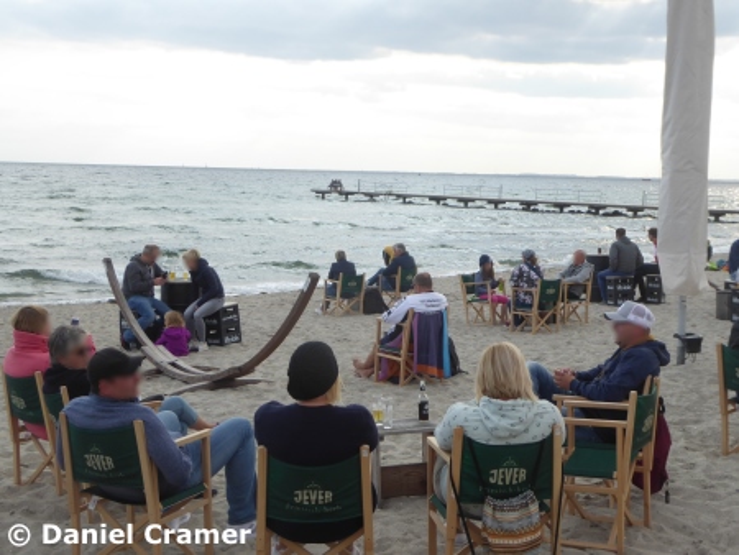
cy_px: 278
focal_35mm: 50
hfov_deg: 38.2
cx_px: 370
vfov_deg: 29.1
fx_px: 1068
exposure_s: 1/320
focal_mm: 9
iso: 80
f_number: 4.1
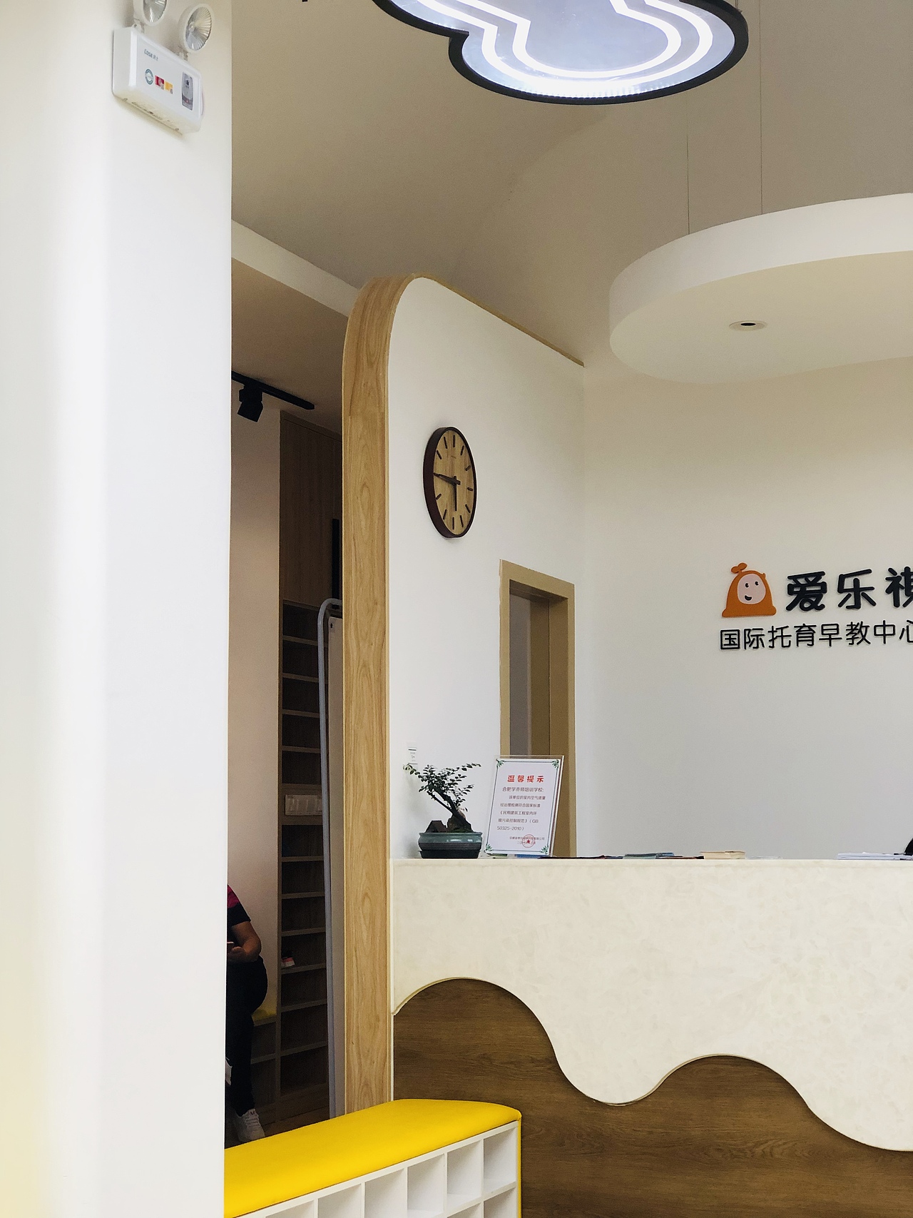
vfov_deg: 33.8
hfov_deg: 25.7
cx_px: 456
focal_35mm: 57
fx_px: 2005
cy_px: 609
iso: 40
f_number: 2.8
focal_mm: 6.6
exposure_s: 1/33
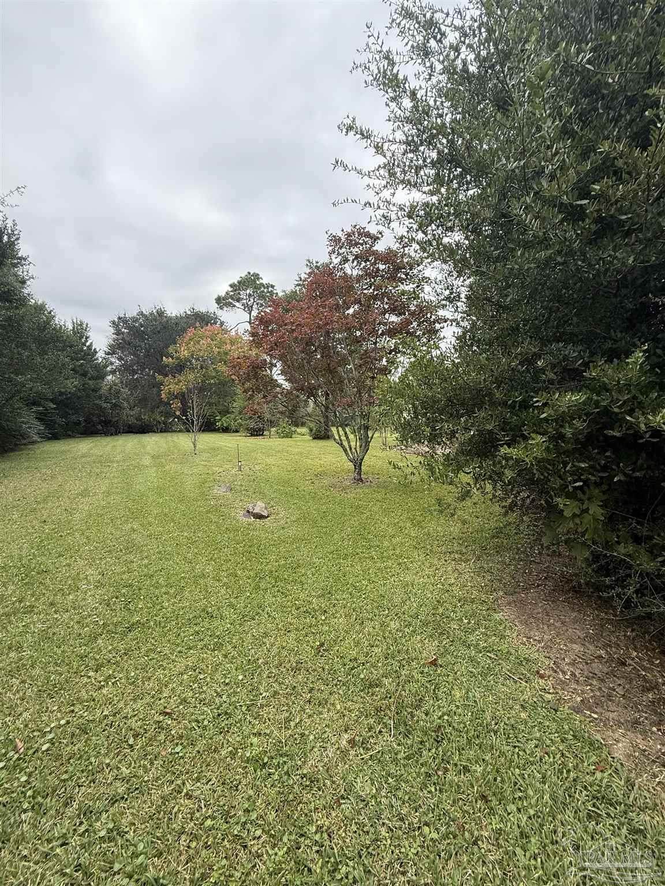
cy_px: 443
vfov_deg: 102.1
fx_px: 359
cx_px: 332
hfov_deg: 85.7
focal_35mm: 14
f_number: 2.2
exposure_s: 1/590
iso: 64
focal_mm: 2.22
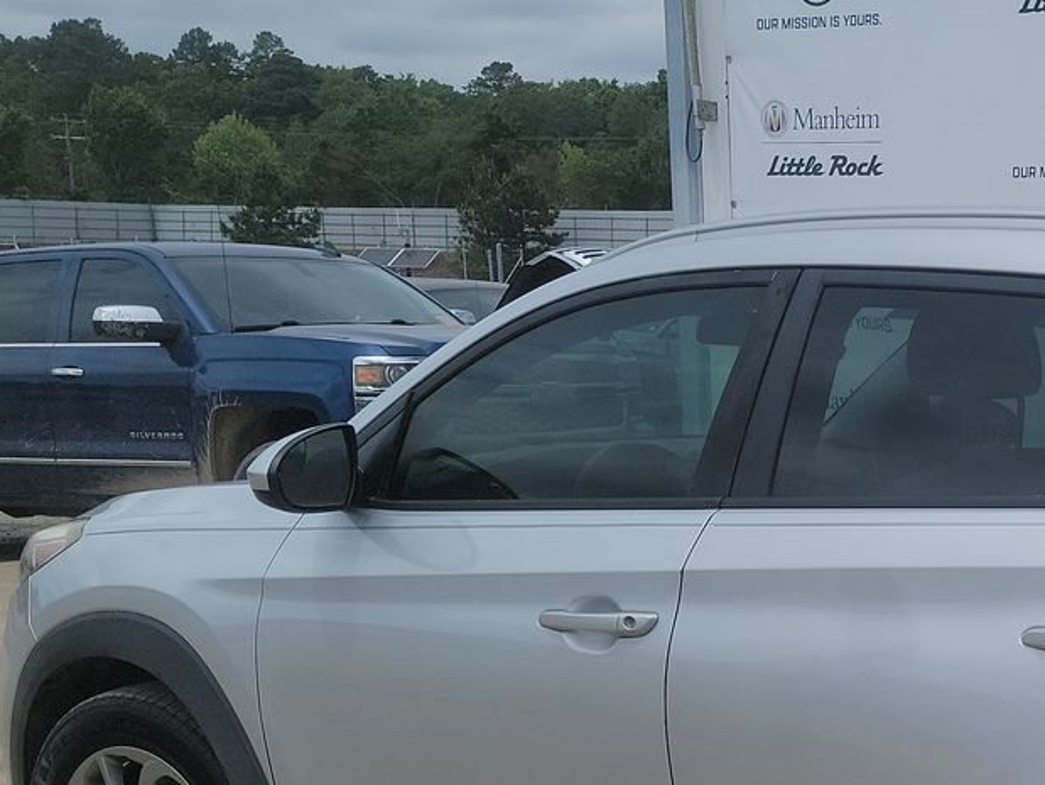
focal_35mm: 62
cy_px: 677
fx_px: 1873
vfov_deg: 23.2
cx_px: 1177
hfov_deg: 28.1
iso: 50
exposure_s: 1/2127
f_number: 1.8
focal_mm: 6.7
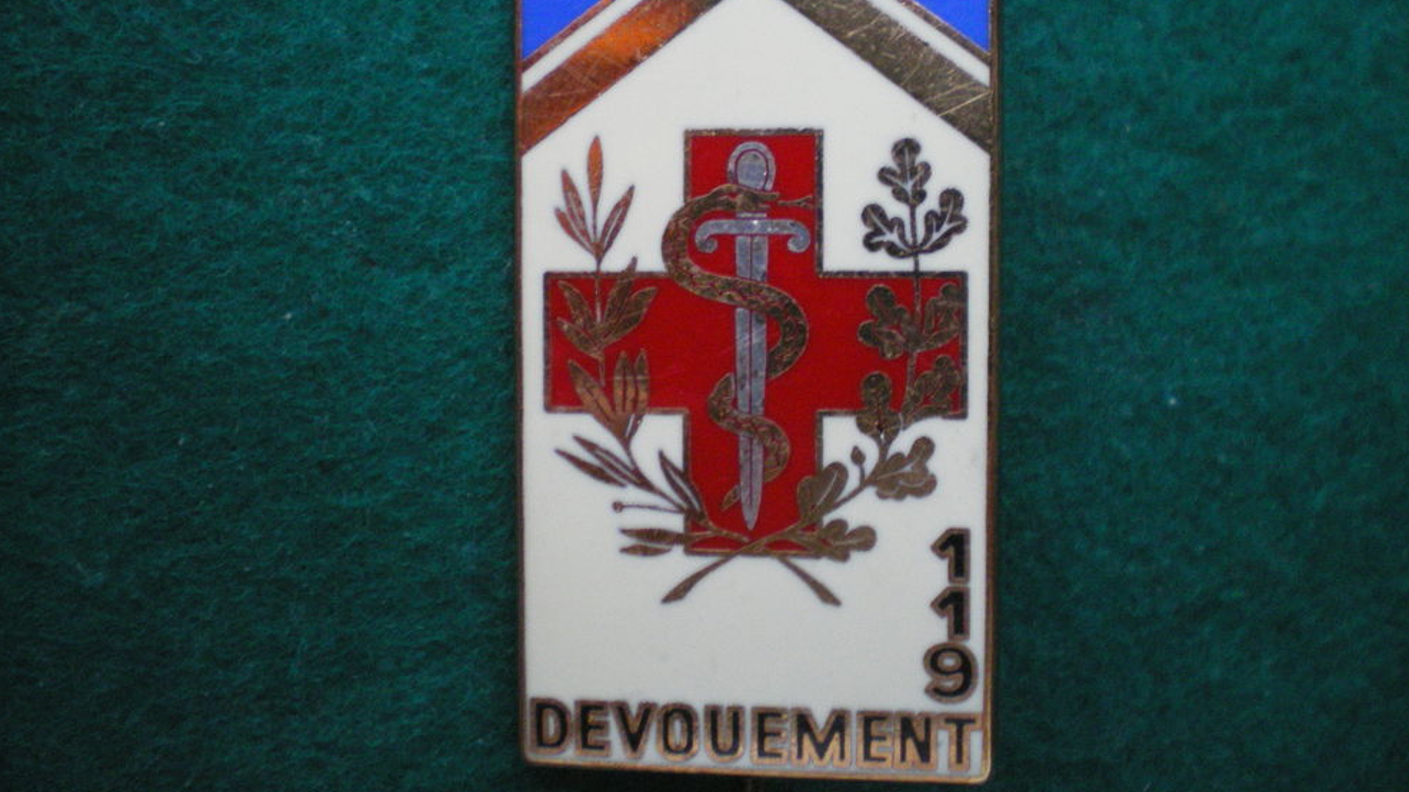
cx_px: 702
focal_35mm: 42
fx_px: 1569
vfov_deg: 28.2
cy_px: 286
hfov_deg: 48.4
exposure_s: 1/30
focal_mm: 6.3
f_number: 3.1
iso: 400
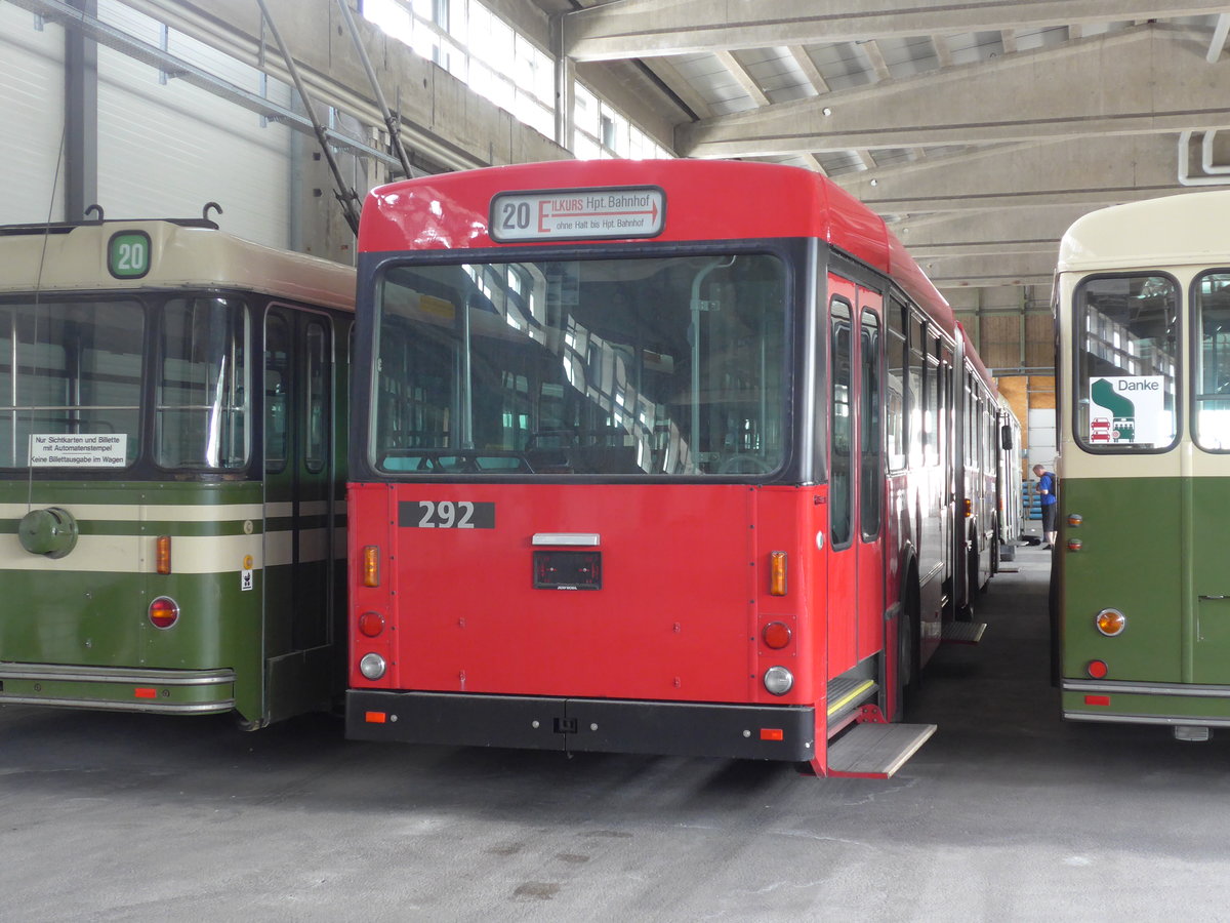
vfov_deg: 31.5
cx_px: 615
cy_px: 462
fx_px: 1635
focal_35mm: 46
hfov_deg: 41.2
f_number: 3
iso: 400
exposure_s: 1/50
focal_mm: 9.5
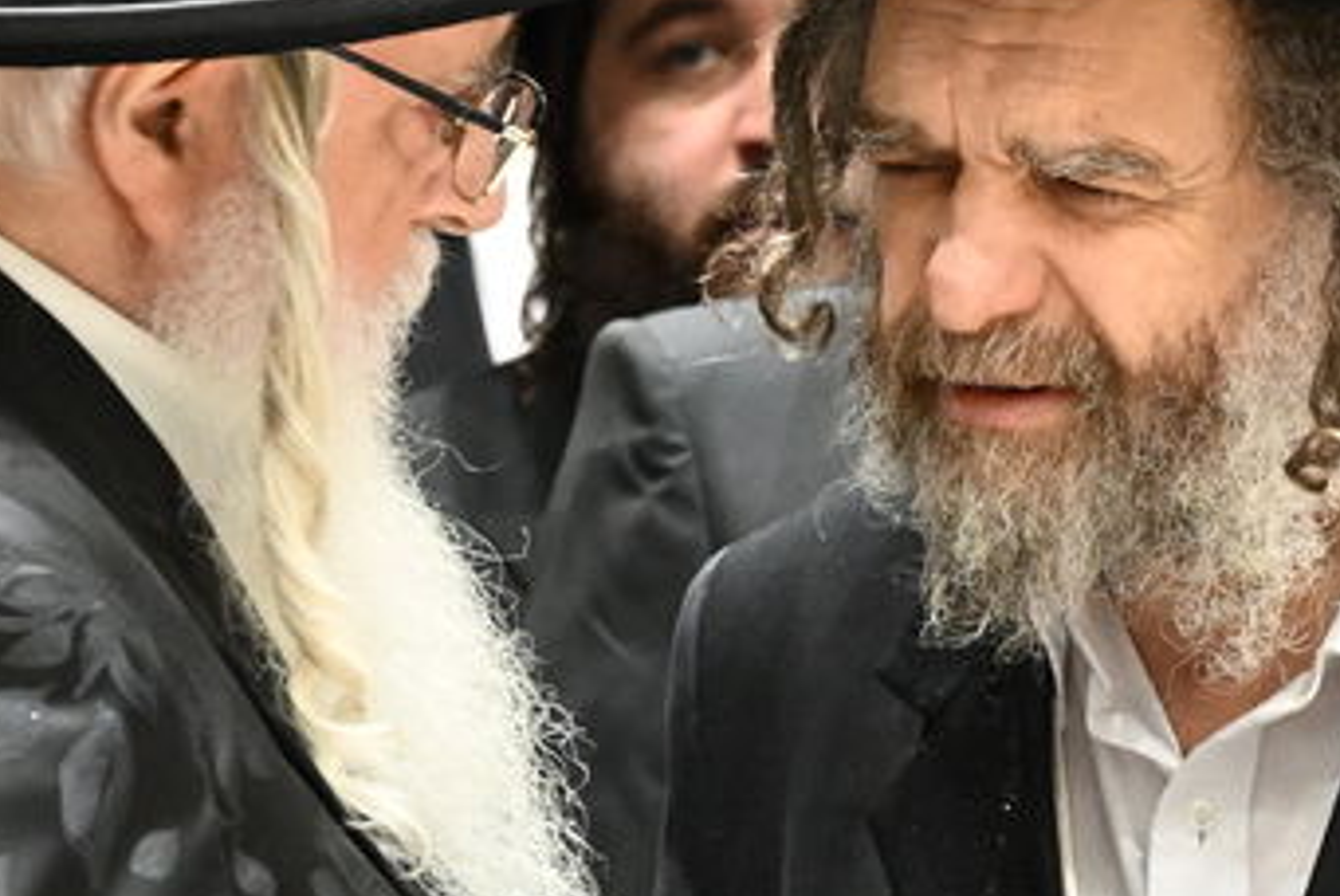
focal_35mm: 369
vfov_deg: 3.7
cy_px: 741
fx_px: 13746
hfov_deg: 5.6
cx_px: 1022
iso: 5000
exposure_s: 1/80
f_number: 5.6
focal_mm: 90
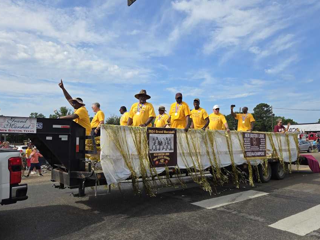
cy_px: 134
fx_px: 250
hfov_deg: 65.3
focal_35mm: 27
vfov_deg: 51.2
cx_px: 171
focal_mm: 5.4
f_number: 1.8
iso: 25
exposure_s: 1/2010
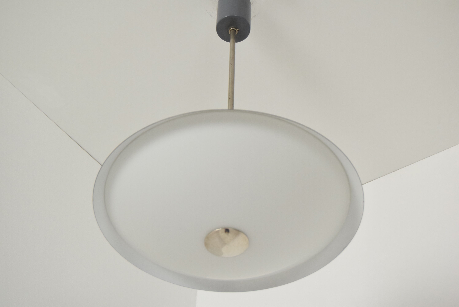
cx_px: 230
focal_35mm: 68
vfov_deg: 20.2
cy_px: 154
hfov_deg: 29.8
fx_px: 861
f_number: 6.3
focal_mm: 45
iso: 1600
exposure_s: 1/160
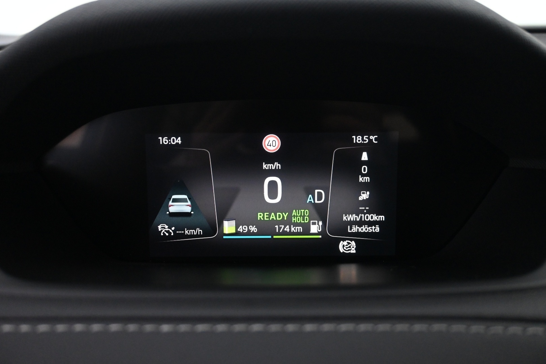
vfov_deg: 40.0
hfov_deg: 57.2
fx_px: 500
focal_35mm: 33
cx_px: 273
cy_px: 182
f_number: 4
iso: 3200
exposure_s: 1/40
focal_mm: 22
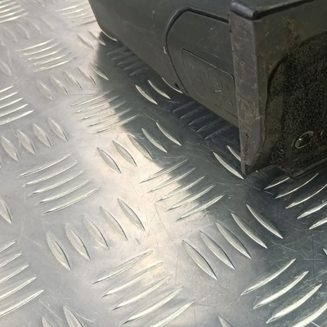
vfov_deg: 30.8
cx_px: 311
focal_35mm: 52
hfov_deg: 30.9
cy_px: 14
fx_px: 556
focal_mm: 4.11
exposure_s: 1/50
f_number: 1.6
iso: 164
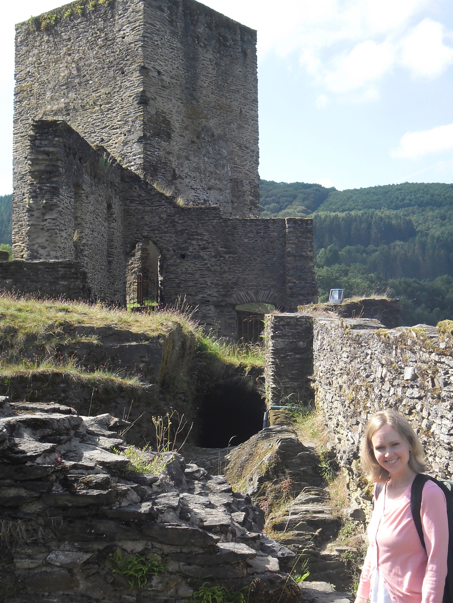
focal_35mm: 53
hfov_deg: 27.5
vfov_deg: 36.1
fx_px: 925
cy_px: 337
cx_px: 226
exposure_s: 1/189
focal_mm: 7.8
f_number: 4.5
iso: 80
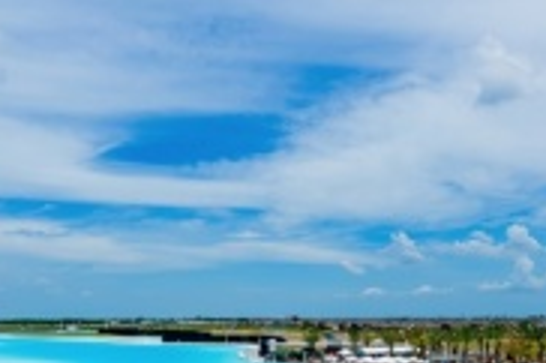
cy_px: 348
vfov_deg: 31.3
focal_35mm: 40
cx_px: 297
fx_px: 606
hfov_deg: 48.4
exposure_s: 1/160
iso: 100
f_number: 11
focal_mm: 14
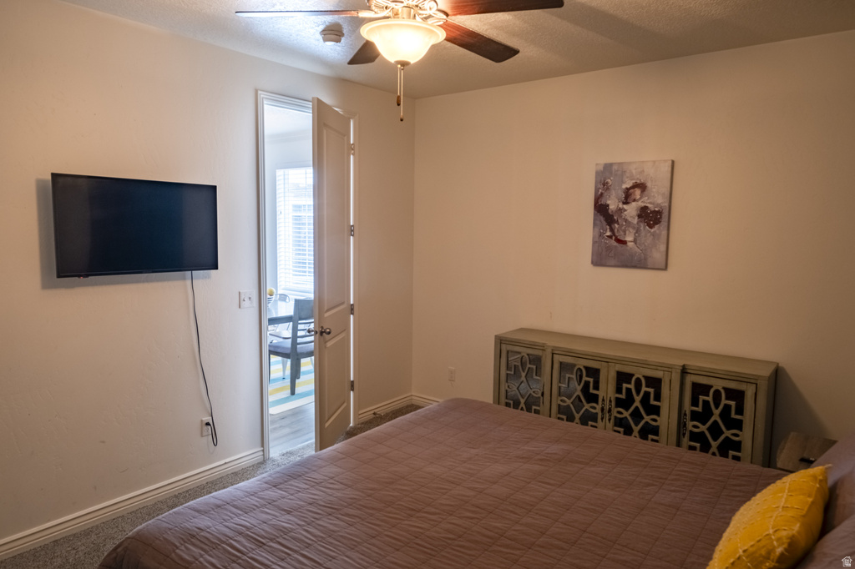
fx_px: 546
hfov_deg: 76.1
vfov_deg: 55.1
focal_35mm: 23
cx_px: 428
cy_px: 284
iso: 800
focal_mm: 15.1
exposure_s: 1/40
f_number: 6.4
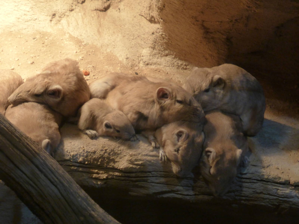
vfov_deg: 11.7
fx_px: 1097
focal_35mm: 127
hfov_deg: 15.5
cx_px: 150
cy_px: 112
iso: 400
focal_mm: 20.6
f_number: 5.3
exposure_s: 1/20
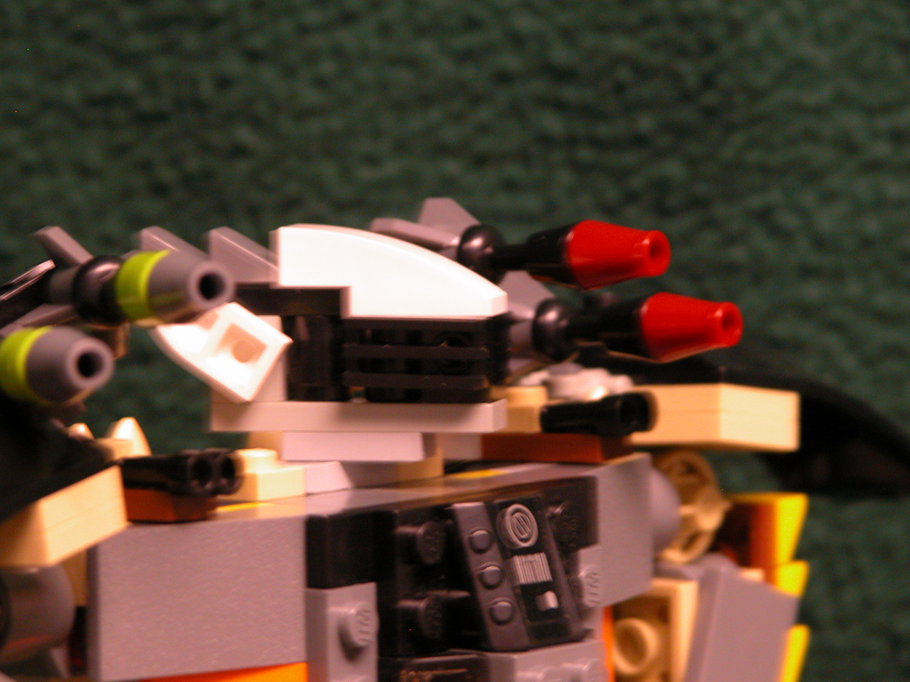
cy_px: 341
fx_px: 7361
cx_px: 455
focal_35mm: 280
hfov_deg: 7.1
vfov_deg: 5.3
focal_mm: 71.2
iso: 303
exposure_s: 1/4
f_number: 5.3
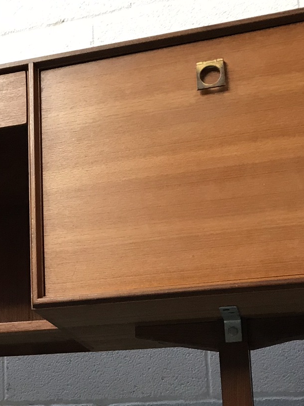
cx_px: -30
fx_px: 820
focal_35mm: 70
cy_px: 327
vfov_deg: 27.2
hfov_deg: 20.1
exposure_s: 1/17
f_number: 1.8
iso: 50
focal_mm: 3.99
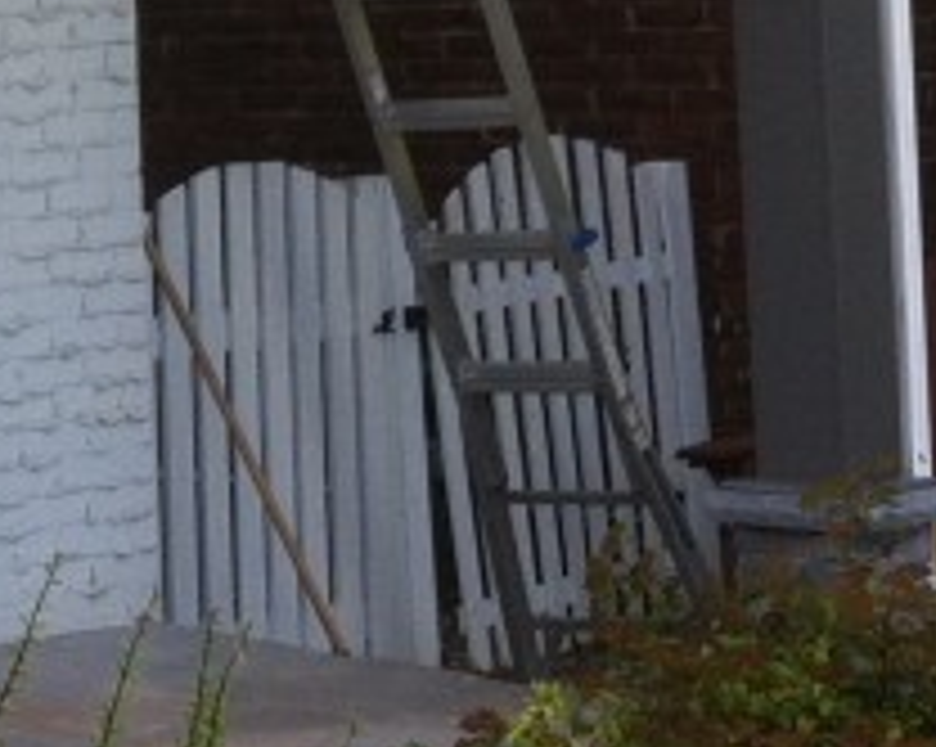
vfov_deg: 9.0
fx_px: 4650
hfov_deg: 11.0
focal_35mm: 168
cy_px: -351
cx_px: -567
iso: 80
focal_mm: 3.85
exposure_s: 1/269
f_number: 2.8
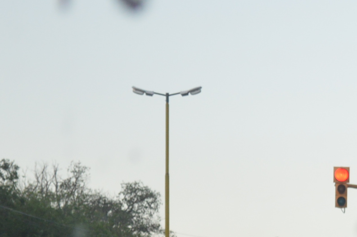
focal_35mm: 313
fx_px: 3100
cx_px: 659
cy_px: 398
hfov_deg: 6.4
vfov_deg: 4.3
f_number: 5.6
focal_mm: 55
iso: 400
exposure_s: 1/80
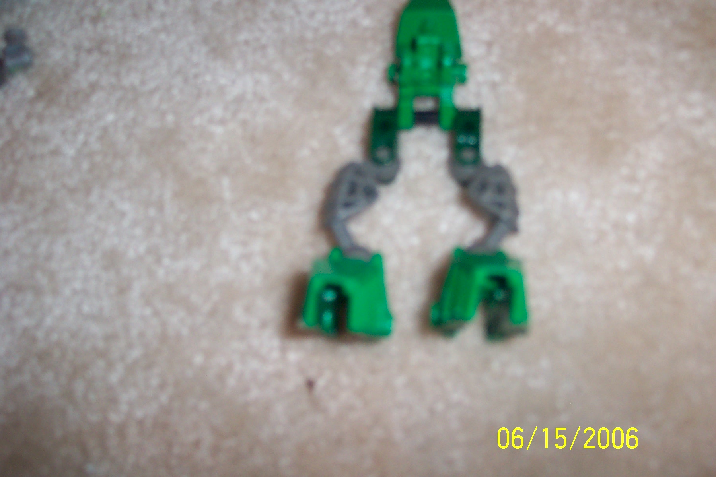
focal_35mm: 38
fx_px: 756
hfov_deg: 50.7
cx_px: 358
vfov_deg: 35.1
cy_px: 238
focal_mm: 8
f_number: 2.8
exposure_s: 1/30
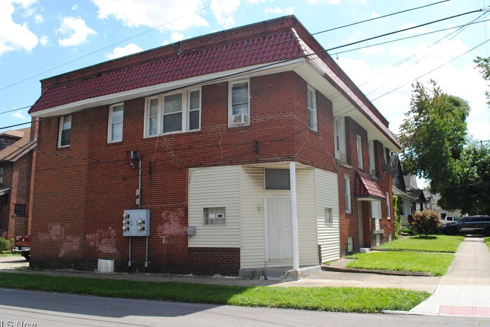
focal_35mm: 30
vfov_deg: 43.7
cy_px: 153
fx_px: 409
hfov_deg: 61.8
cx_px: 261
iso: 100
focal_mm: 18
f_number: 7.1
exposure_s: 1/200
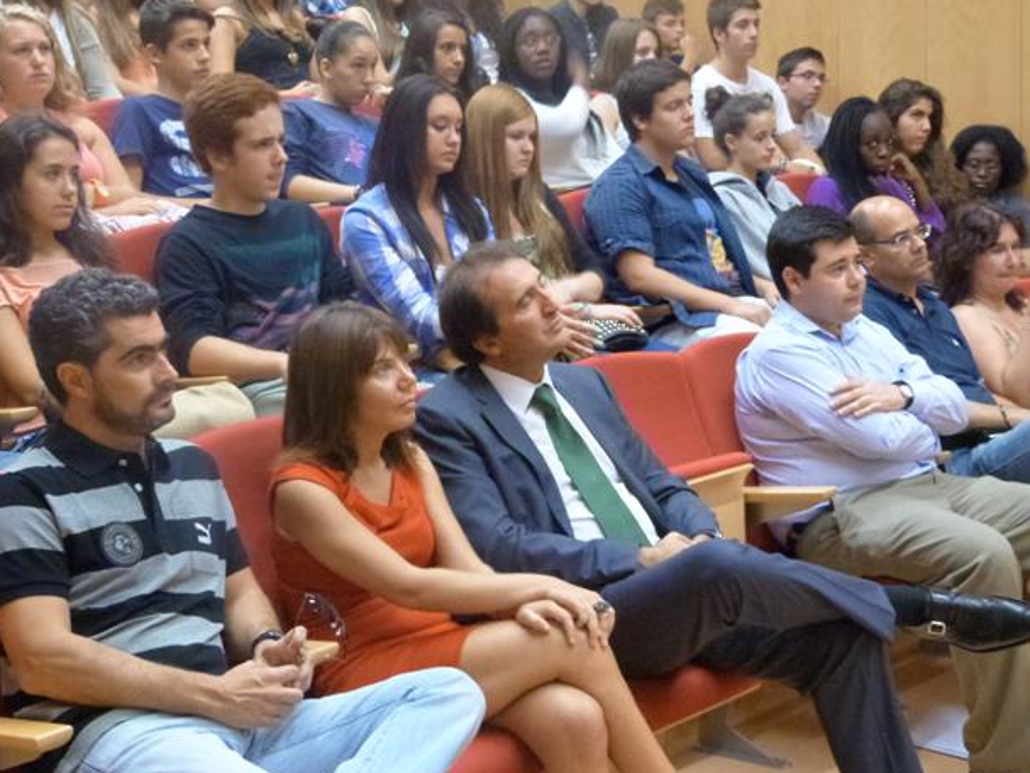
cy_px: 375
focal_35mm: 60
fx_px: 1785
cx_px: 510
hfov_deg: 32.2
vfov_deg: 24.4
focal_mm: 10.2
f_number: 3.2
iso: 800
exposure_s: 1/8
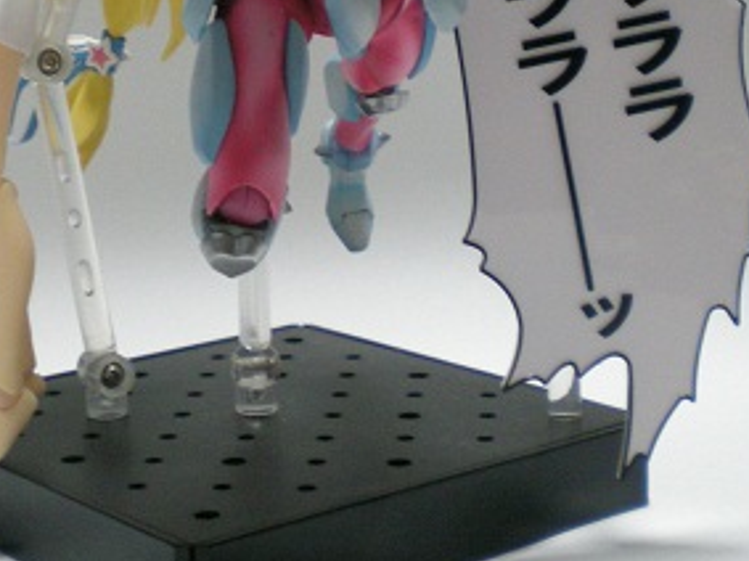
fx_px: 1882
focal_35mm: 87
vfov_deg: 16.7
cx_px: 283
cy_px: 29
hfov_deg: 22.5
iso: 238
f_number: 3.1
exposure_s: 1/7.9
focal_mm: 6.3
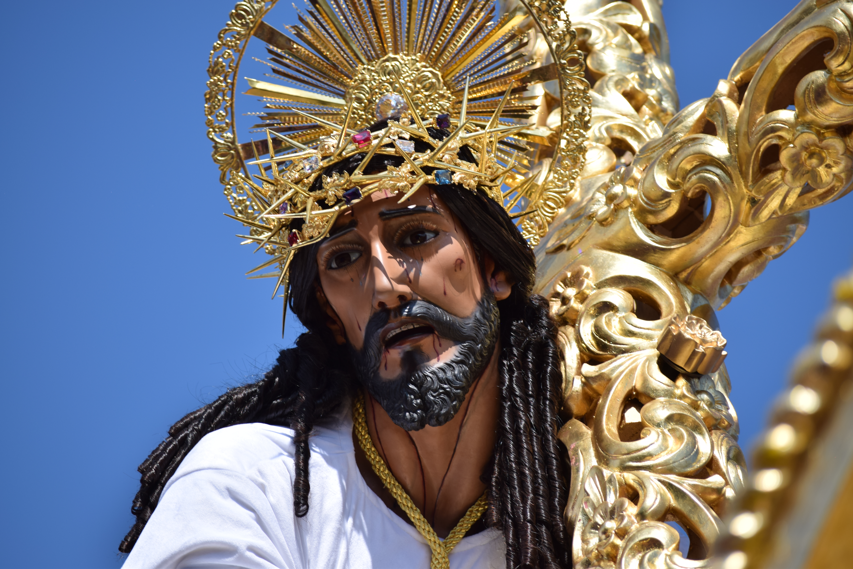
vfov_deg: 6.1
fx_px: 5331
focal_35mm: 225
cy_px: 284
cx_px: 426
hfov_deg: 9.1
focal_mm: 150
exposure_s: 1/800
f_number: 5
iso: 100
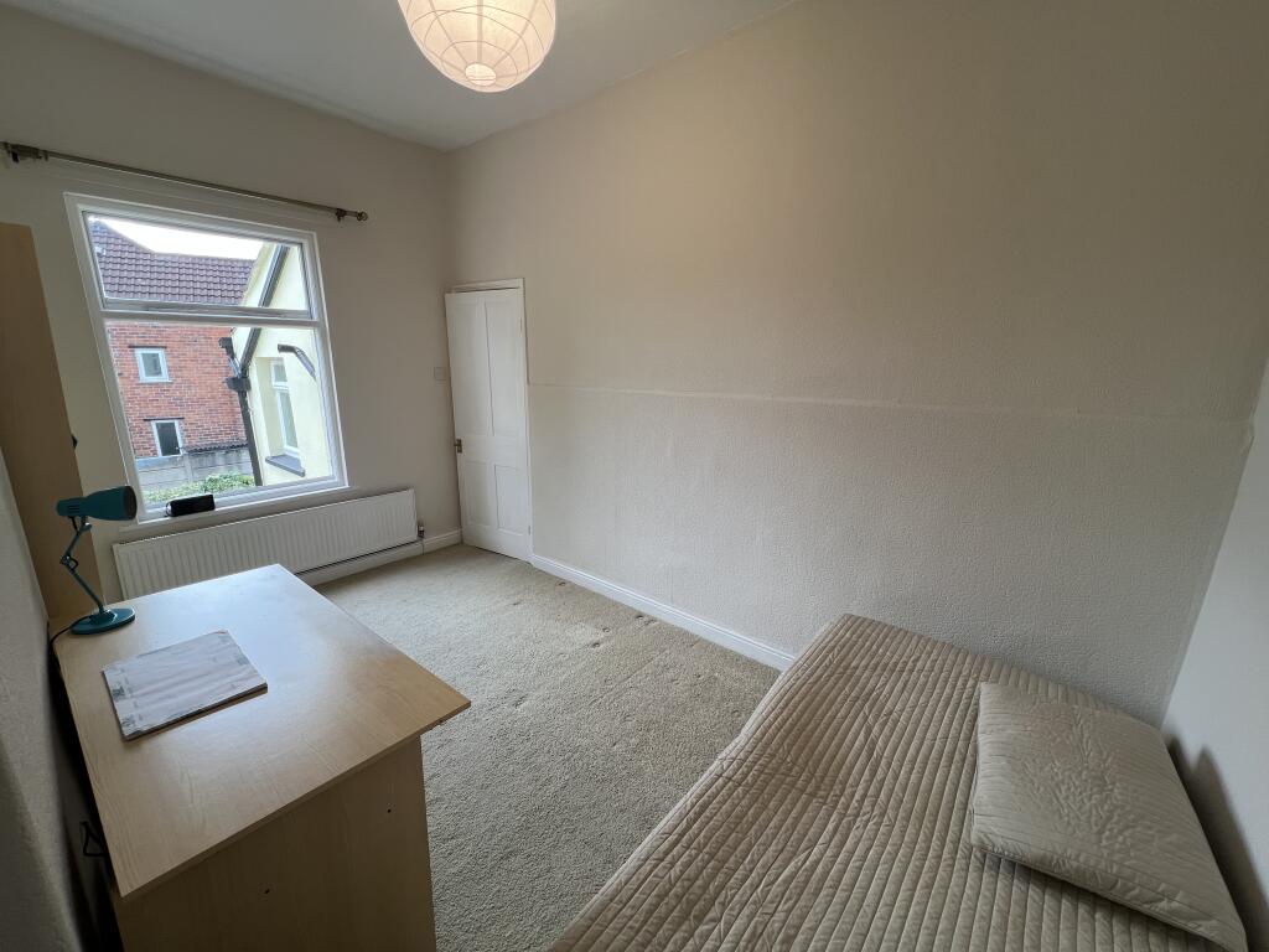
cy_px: 476
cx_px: 634
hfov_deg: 106.2
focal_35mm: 13
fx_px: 477
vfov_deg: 89.9
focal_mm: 1.57
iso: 50
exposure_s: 1/100
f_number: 1.8
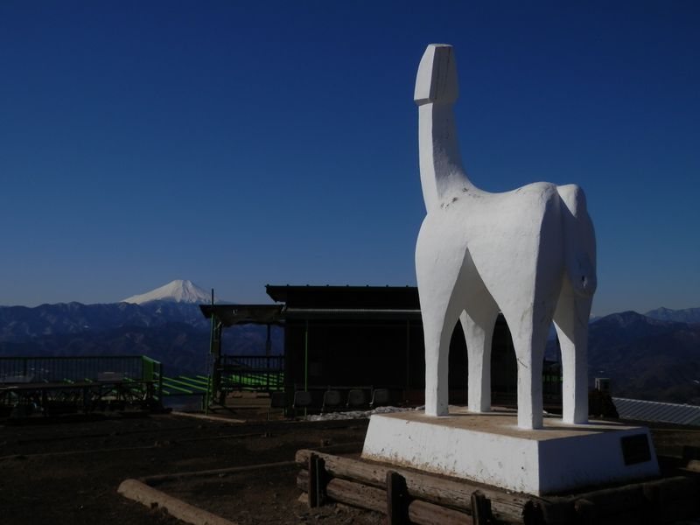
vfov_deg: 38.7
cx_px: 350
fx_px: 748
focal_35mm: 37
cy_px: 262
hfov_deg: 50.1
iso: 80
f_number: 10.1
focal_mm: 6.6
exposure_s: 1/500
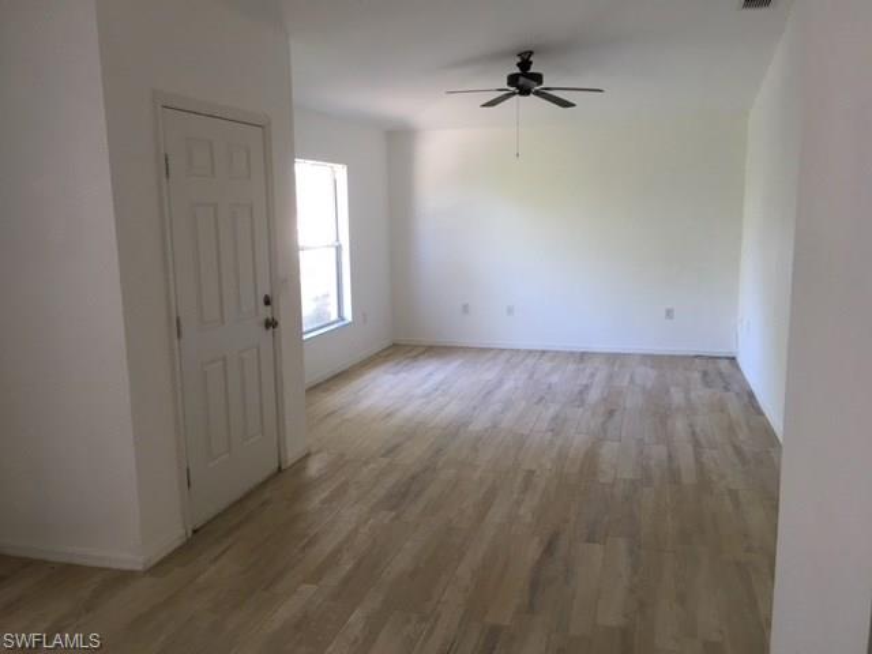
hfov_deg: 61.7
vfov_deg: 48.2
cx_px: 436
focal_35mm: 29
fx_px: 731
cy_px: 327
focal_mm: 4.15
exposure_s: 1/30
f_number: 2.2
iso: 80
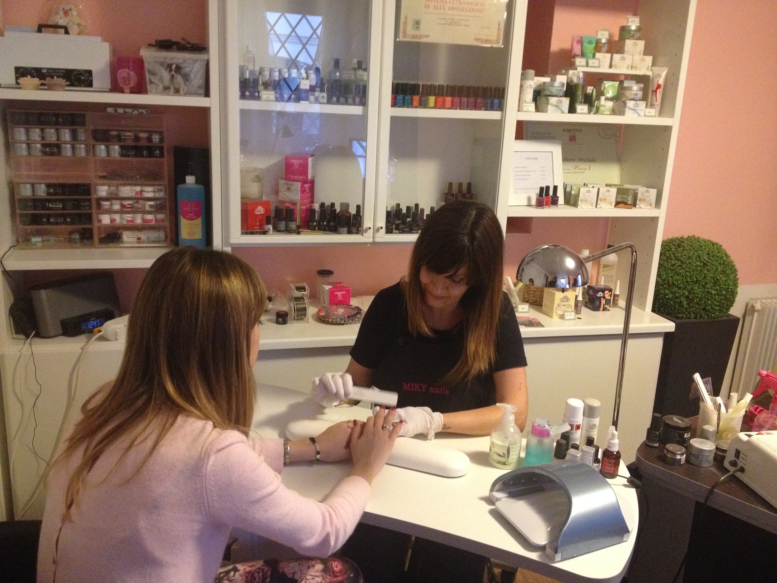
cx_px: 388
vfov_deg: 40.7
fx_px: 786
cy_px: 292
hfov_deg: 52.6
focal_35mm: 35
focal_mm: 4.28
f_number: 2.4
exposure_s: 1/20
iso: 400
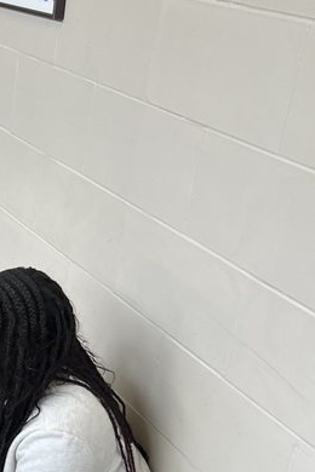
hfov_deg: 17.4
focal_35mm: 71
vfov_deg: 27.9
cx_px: -149
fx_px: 932
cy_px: 378
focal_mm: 5.7
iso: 100
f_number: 1.5
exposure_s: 1/120
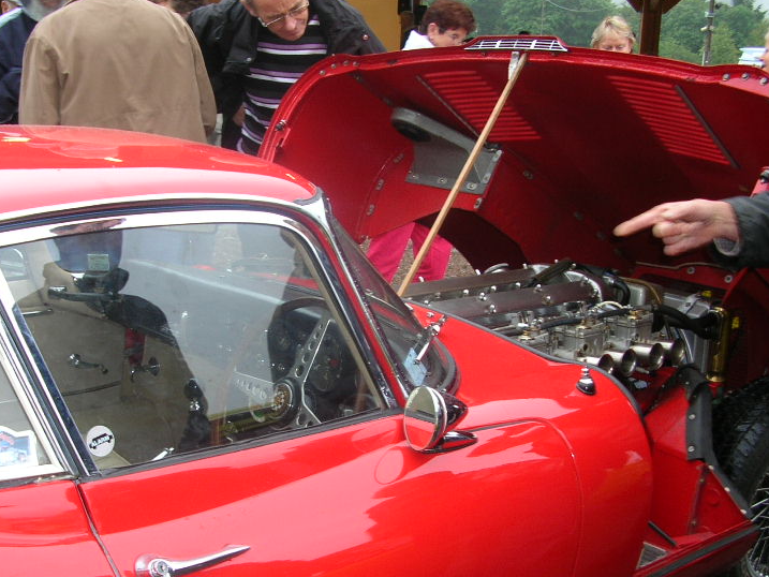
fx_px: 1111
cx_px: 319
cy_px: 345
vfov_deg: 29.0
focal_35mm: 50
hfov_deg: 38.1
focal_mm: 5.8
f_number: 2.8
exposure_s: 1/30
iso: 50
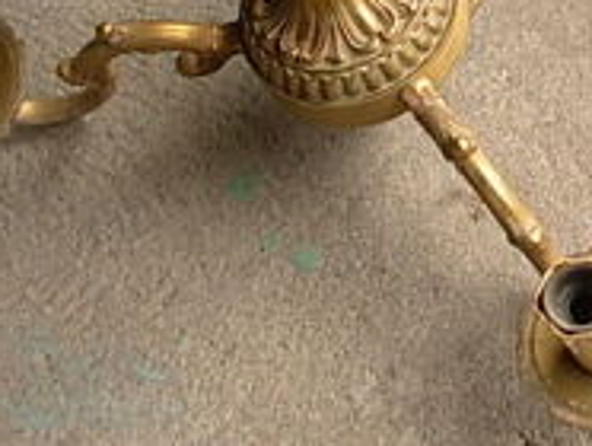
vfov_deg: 14.9
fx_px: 1678
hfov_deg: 19.6
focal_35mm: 98
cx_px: 544
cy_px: 35
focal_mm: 6.3
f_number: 2.9
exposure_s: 1/55.4
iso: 50
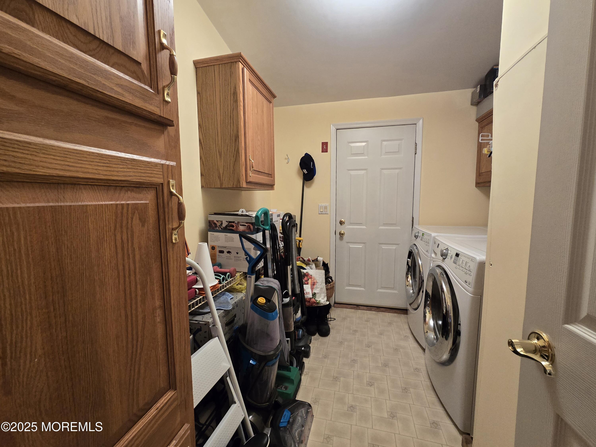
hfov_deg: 106.2
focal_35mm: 13
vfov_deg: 89.9
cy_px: 224
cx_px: 298
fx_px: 224
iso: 320
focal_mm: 2.2
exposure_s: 1/60.2
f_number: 2.2
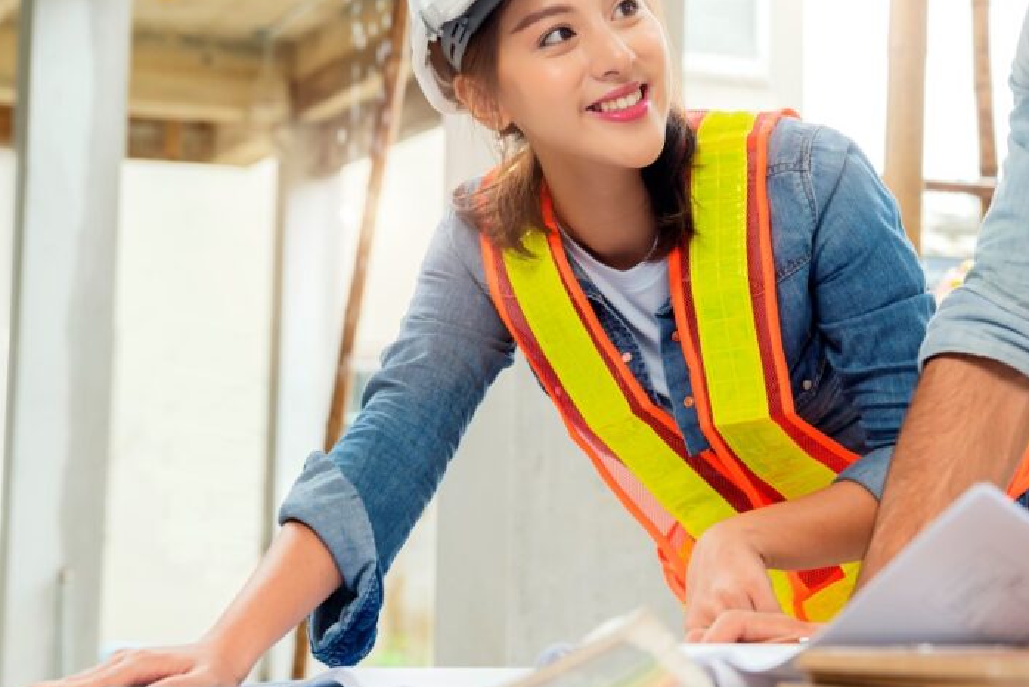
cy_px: 231
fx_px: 2058
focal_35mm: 72
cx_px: 682
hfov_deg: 27.9
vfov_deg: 18.9
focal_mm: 49
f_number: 3.5
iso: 400
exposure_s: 1/160
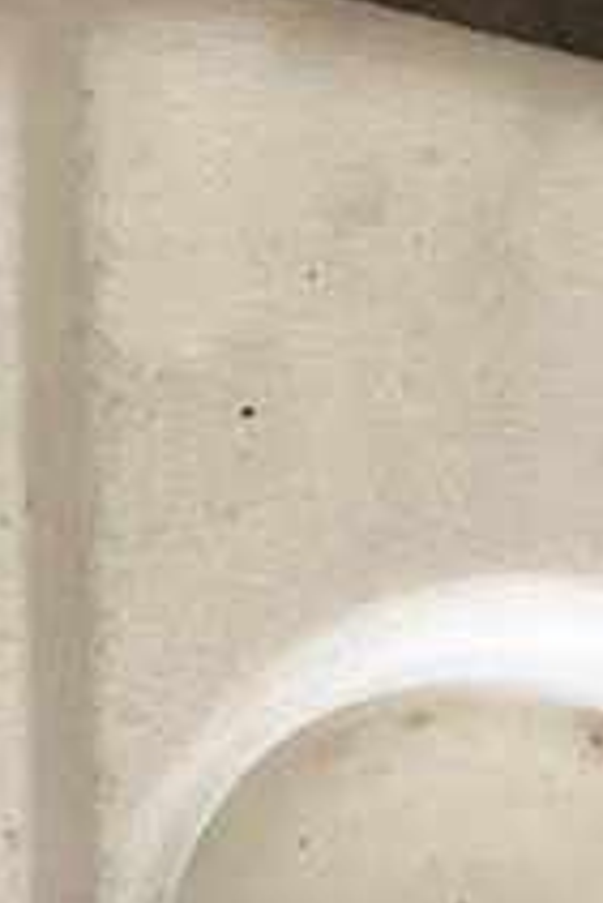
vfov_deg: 8.6
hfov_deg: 5.5
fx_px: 5794
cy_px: 1628
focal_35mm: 231
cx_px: -1426
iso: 160
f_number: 2.4
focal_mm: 3.3
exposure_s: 1/50
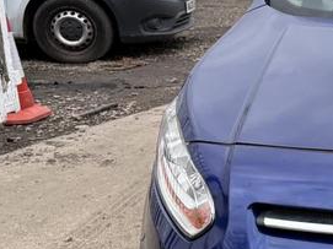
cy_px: 174
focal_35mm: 86
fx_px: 827
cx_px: 519
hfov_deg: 19.4
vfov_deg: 17.1
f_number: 1.6
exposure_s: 1/907
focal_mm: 5.96
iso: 50
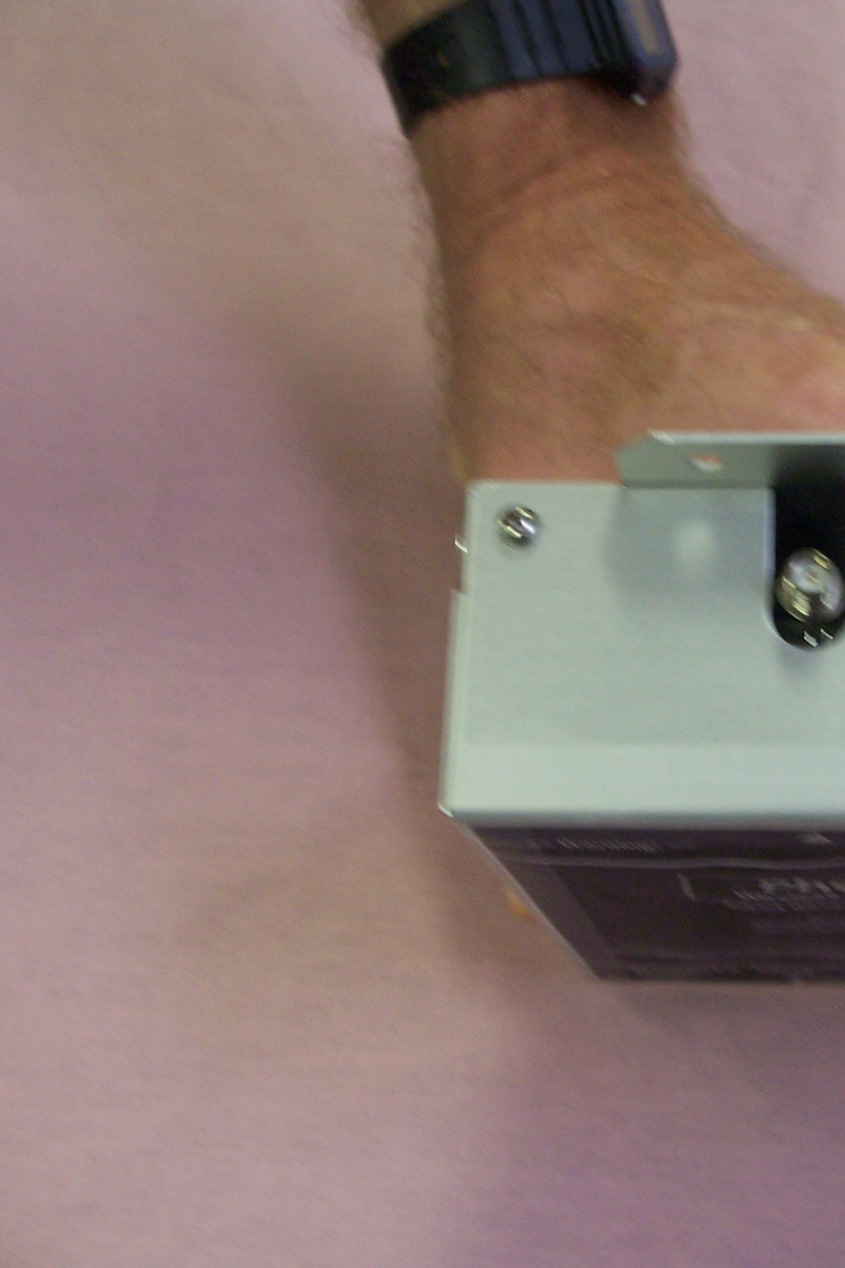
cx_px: 814
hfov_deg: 26.3
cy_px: 639
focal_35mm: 49
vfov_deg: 40.3
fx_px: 1725
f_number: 2.8
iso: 140
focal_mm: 6
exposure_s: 1/20
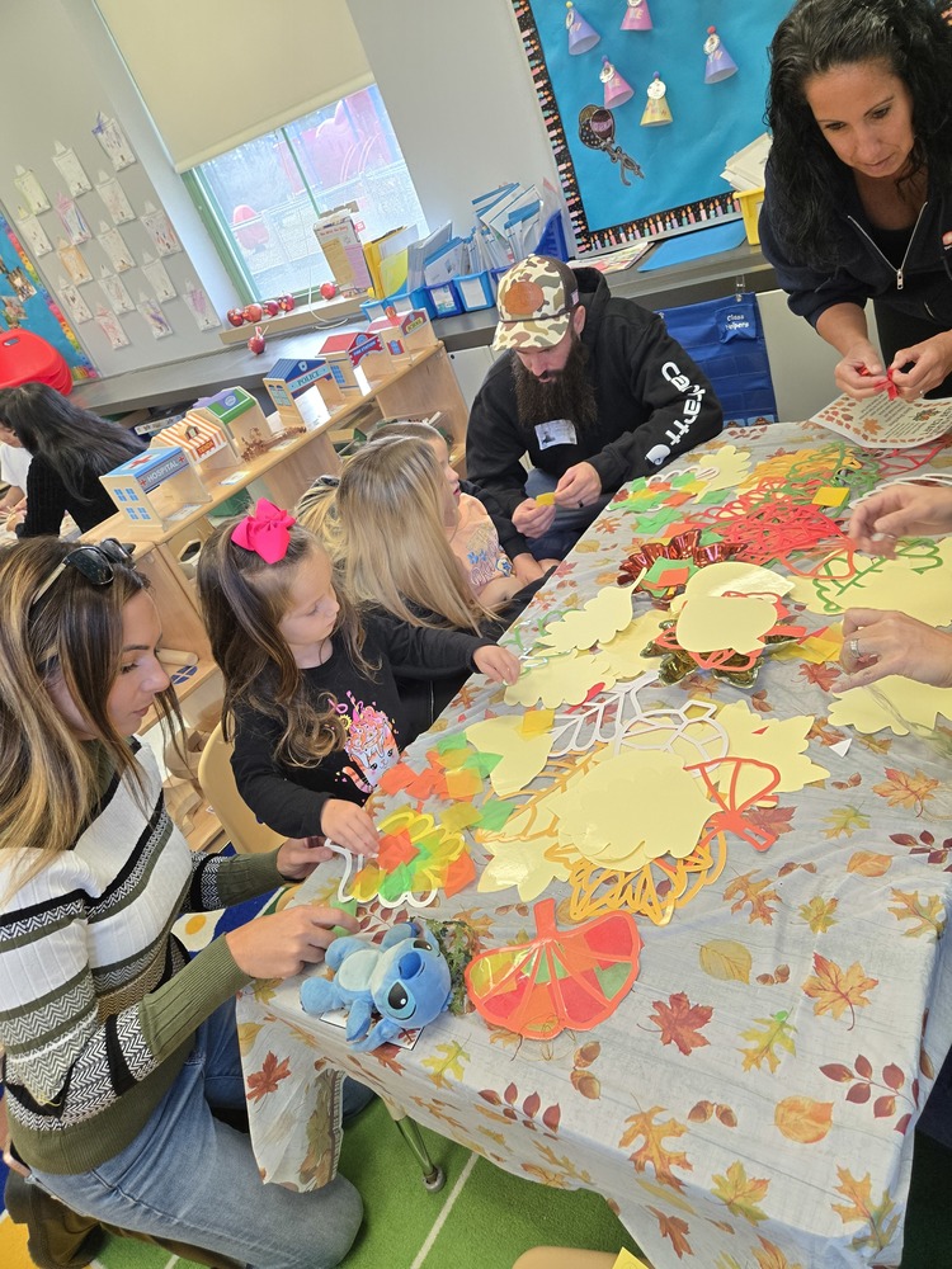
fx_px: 843
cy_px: 634
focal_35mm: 23
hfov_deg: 58.9
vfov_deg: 73.9
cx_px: 476
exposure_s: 1/180
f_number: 1.8
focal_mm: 5.4
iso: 160
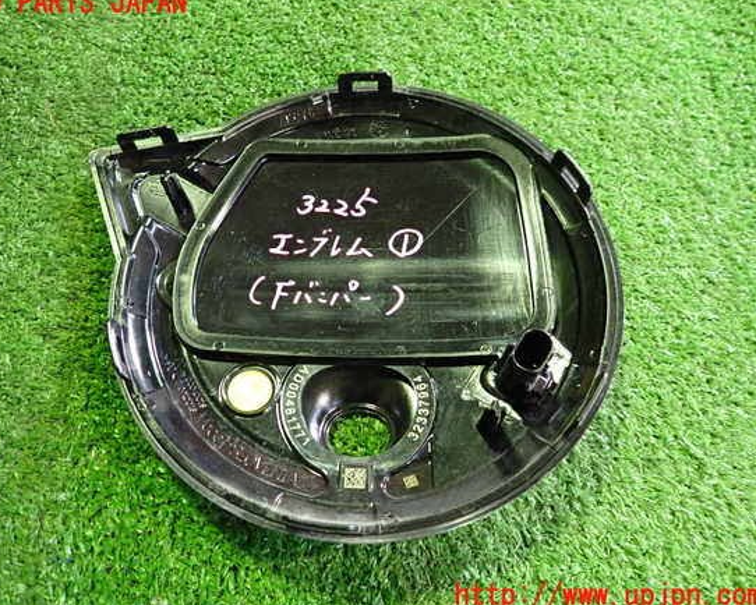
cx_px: 351
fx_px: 604
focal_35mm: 27
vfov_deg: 53.2
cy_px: 300
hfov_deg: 64.0
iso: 640
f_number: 2
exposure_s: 1/30
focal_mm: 4.5
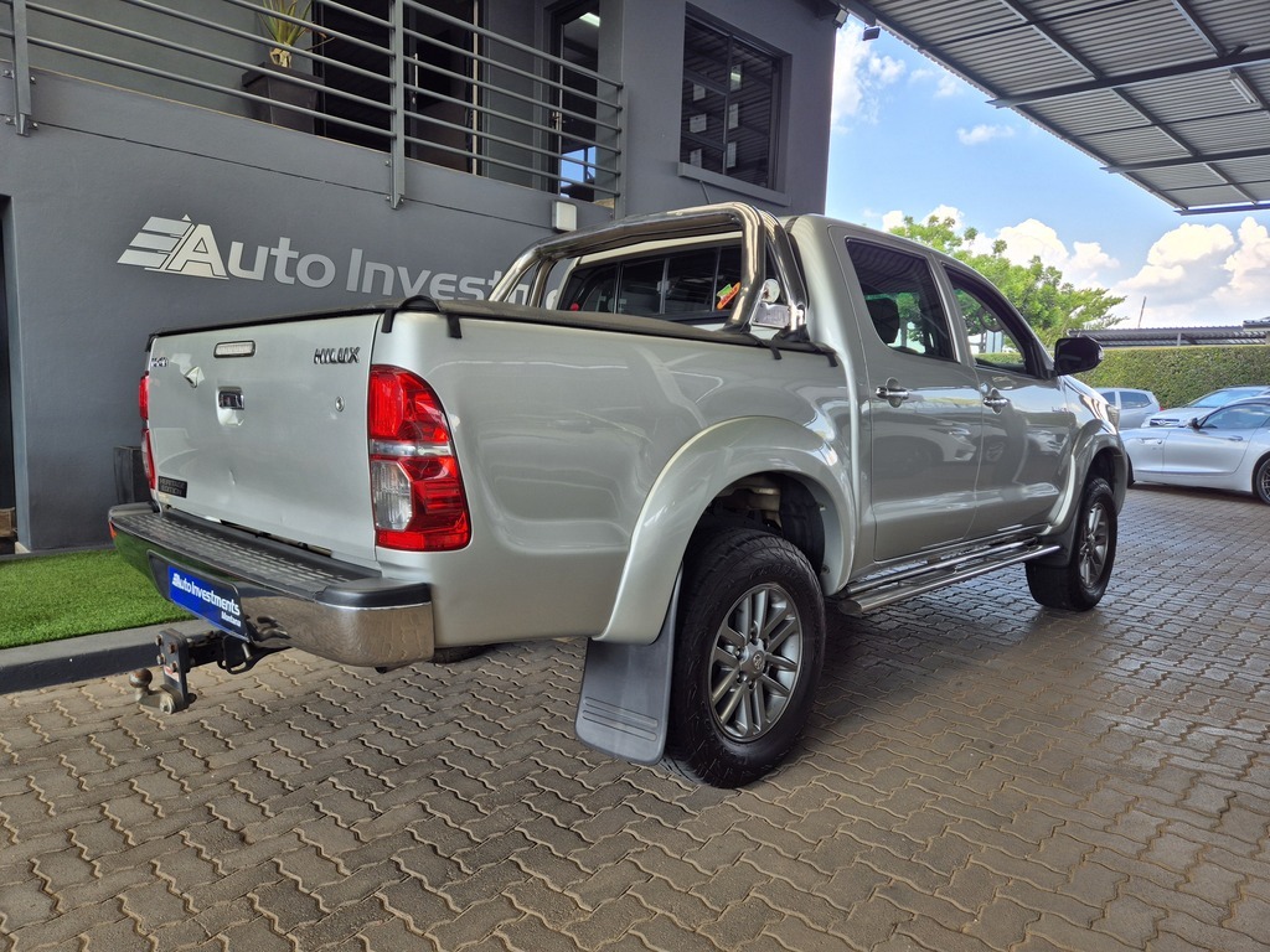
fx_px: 844
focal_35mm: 23
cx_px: 635
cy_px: 476
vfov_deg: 58.9
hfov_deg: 73.9
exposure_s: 1/226
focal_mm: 5.4
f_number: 1.8
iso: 25
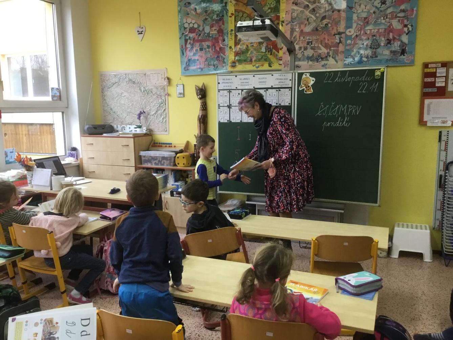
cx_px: 226
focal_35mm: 31
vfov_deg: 45.5
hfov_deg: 58.3
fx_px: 406
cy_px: 170
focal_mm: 3.3
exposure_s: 1/33
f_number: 2.4
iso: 50
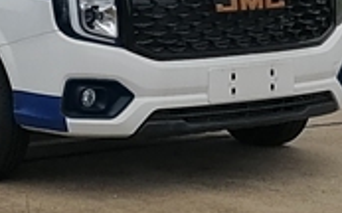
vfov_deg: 12.5
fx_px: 922
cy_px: -106
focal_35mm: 99
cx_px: -22
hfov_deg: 20.2
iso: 50
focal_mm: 5.3
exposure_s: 1/570
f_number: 1.8
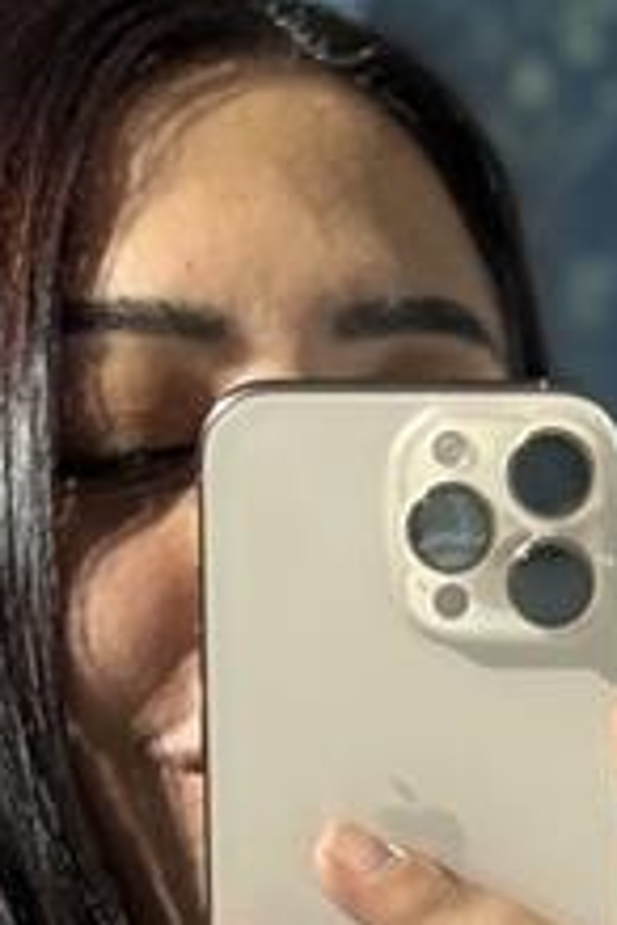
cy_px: 2401
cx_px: 609
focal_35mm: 304
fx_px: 7815
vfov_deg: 6.4
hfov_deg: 4.5
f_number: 1.78
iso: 64
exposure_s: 1/2033
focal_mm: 6.76
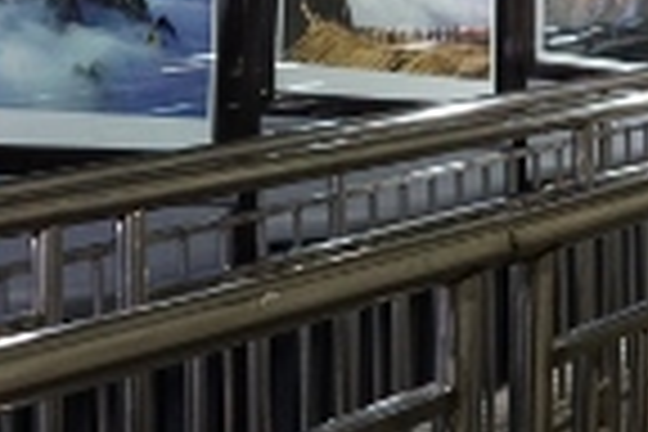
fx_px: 1350
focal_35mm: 75
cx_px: 400
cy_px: 79
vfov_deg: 18.0
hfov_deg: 26.9
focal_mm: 18
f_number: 4
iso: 2000
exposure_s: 1/60
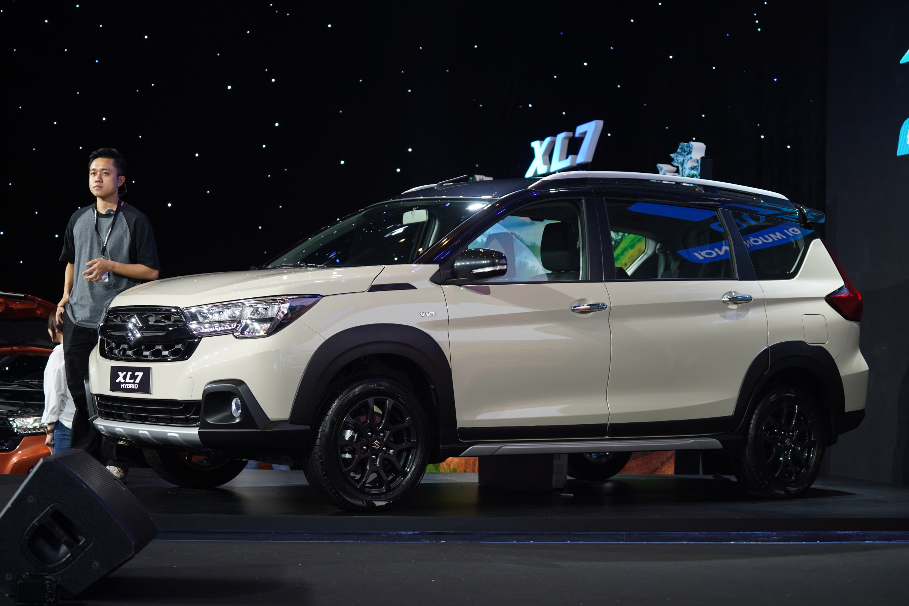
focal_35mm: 70
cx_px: 454
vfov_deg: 19.5
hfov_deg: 28.8
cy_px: 303
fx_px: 1767
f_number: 4
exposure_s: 1/125
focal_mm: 70
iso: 800
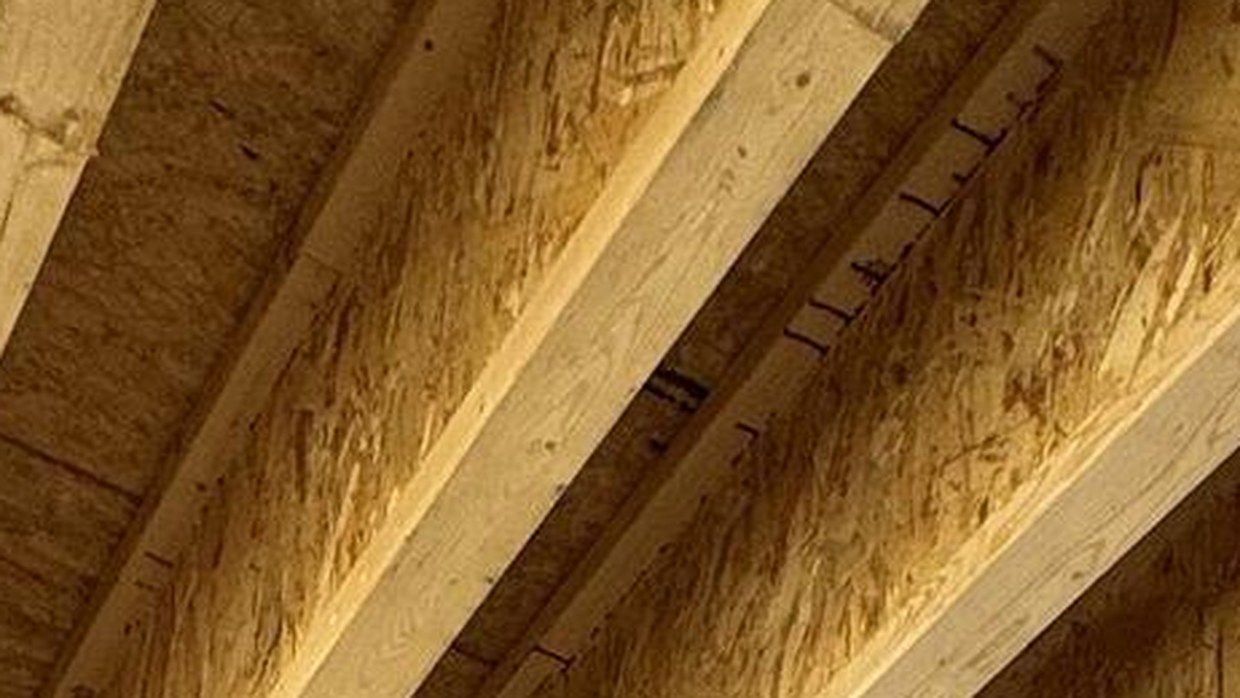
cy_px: 2690
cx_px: 569
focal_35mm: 76
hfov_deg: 27.9
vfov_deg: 8.5
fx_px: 2499
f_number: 2.2
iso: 64
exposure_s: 1/99
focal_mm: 2.22
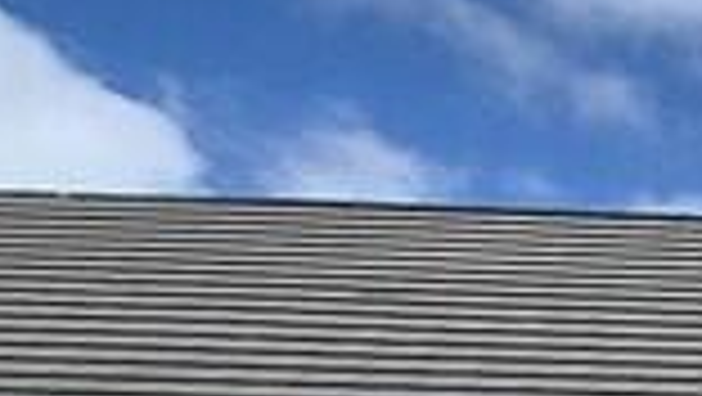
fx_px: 1732
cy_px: 1318
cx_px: 1958
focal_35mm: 93
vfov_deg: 9.2
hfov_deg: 12.6
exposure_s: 1/2712
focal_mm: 1.7
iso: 50
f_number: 2.2
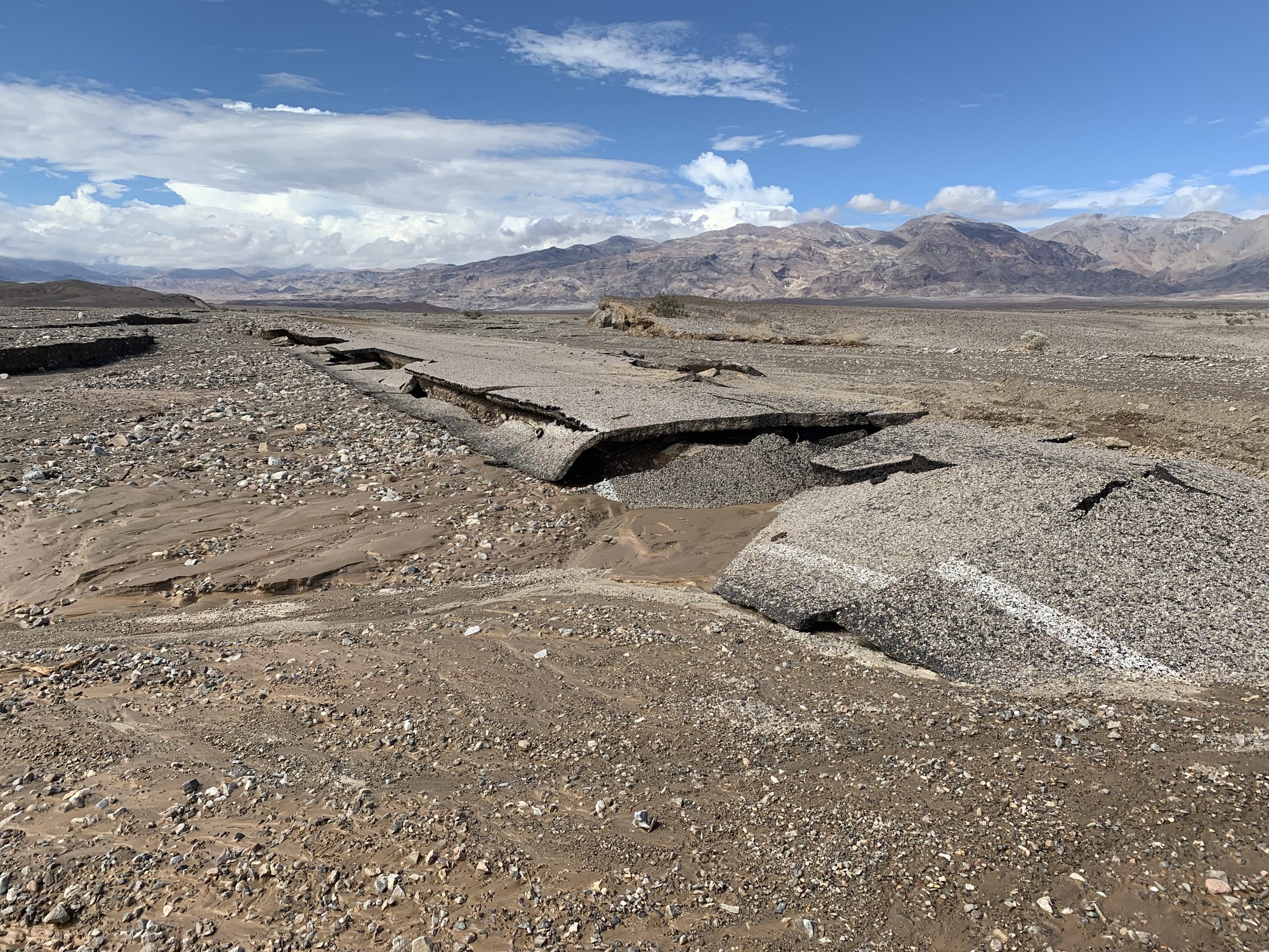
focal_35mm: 26
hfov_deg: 67.3
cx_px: 634
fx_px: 953
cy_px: 476
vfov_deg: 53.1
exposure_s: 1/2545
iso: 25
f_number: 1.8
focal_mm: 4.25
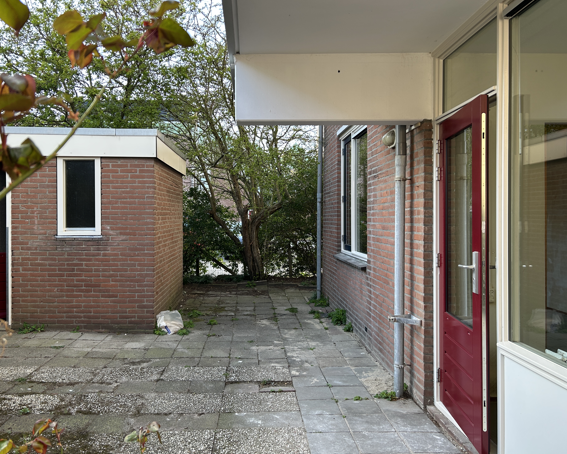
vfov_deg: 51.5
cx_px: 257
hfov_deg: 62.1
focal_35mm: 28
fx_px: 470
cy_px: 226
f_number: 1.5
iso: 40
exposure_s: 1/223
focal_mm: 5.7
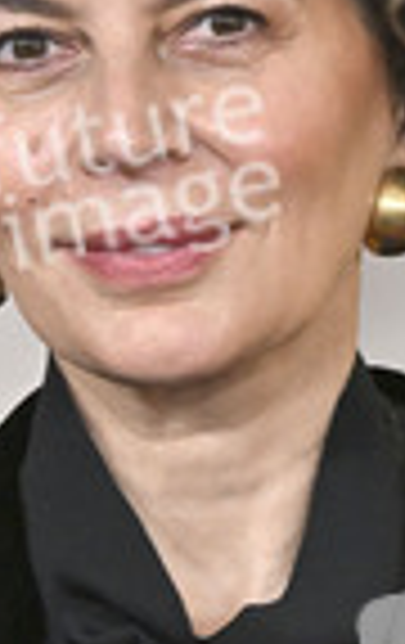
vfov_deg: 5.5
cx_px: 180
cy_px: 419
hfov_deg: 3.4
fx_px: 6748
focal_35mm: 384
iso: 2000
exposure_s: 1/320
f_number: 5.6
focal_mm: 90
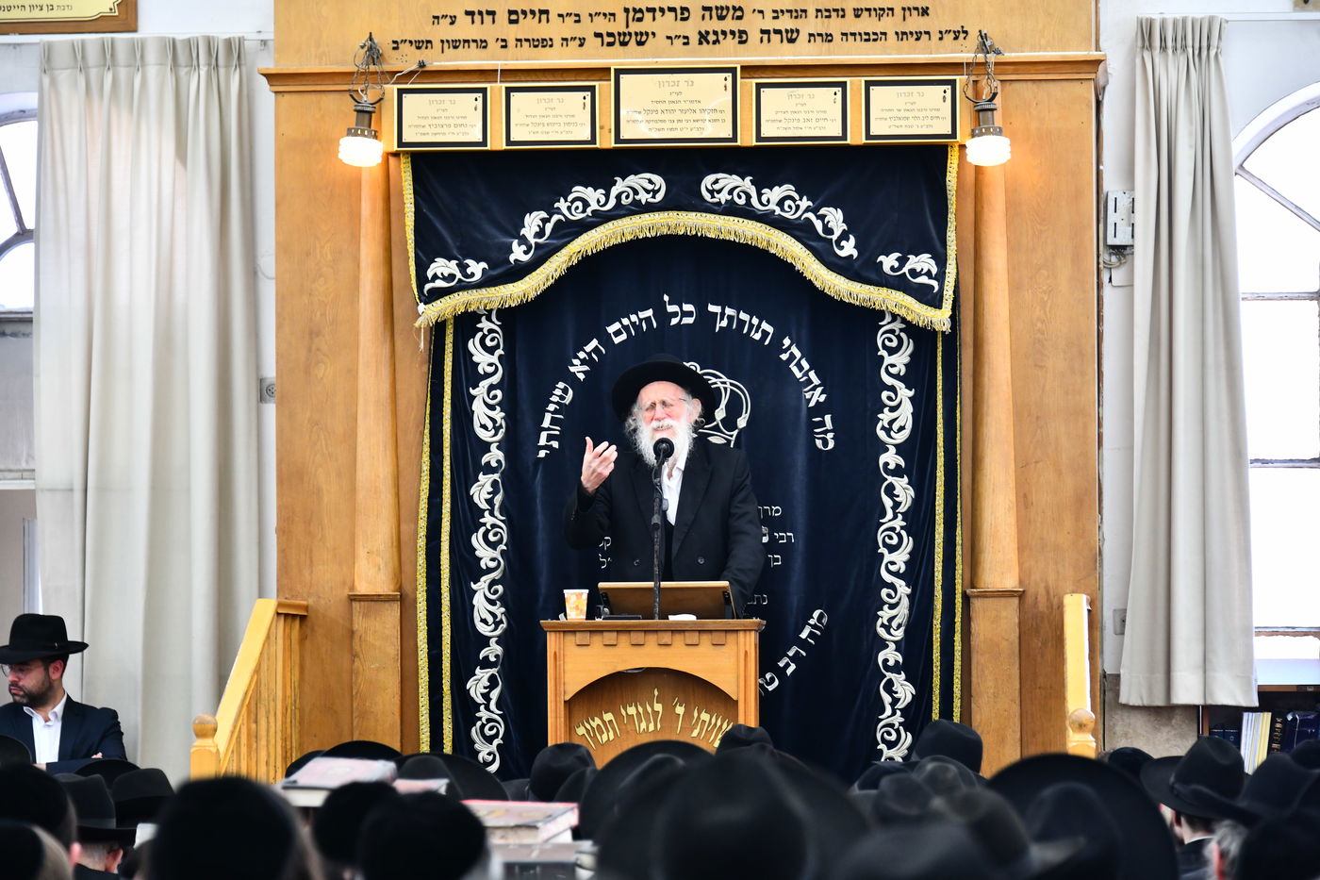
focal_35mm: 150
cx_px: 660
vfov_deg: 9.1
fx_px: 5499
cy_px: 440
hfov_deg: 13.7
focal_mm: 150
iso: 1000
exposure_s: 1/125
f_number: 5.6
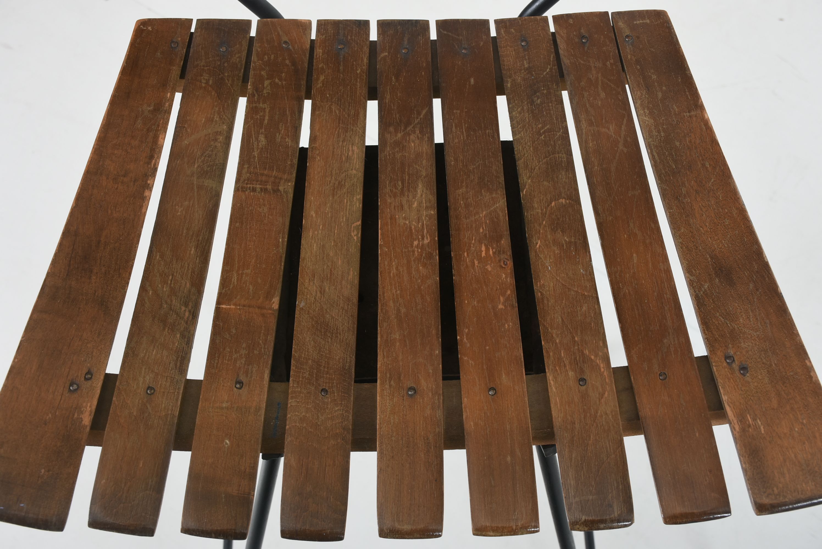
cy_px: 274
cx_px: 411
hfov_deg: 38.9
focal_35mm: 51
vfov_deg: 26.5
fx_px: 1165
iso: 200
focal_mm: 34
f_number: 9
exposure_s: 1/160
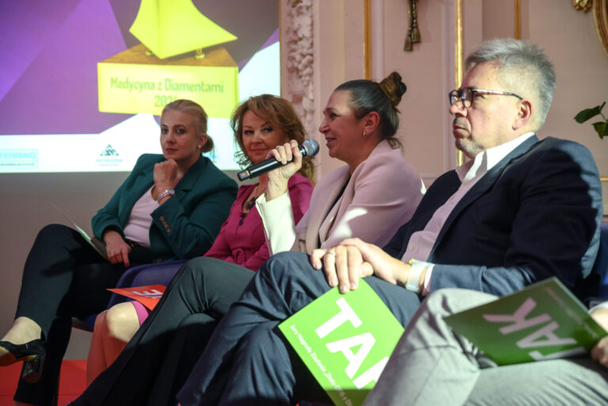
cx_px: 304
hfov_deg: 28.8
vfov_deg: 19.5
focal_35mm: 70
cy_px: 203
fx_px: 1182
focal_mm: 70
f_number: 4
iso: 3200
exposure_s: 1/80
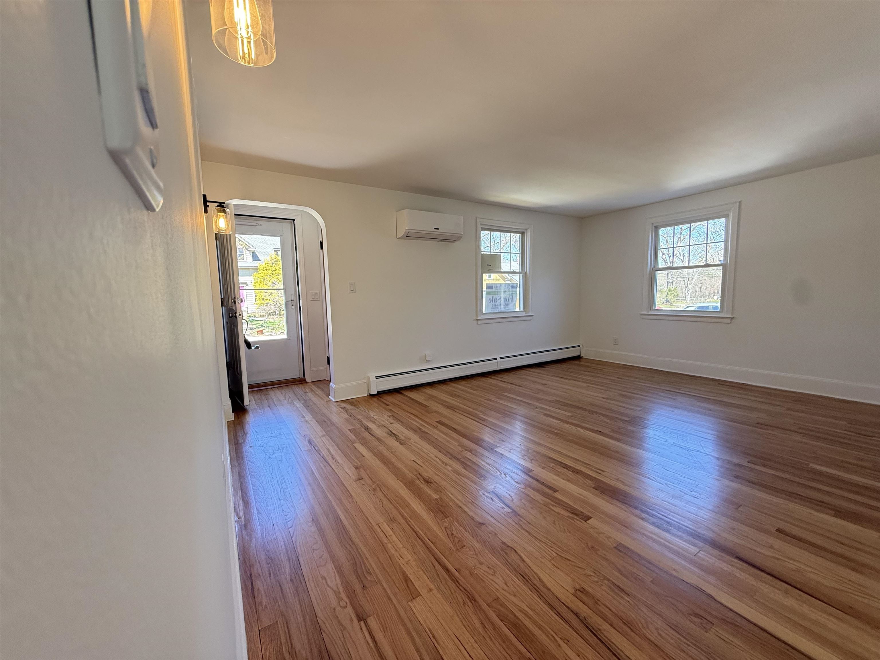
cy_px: 330
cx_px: 440
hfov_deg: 102.1
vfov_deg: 85.7
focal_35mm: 14
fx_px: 356
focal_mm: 2.22
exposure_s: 1/120
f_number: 2.2
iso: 200
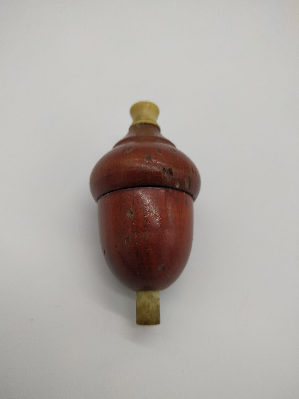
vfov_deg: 71.6
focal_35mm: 24
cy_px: 200
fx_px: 276
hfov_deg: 56.8
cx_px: 150
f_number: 1.9
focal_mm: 3.94
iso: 100
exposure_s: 1/439
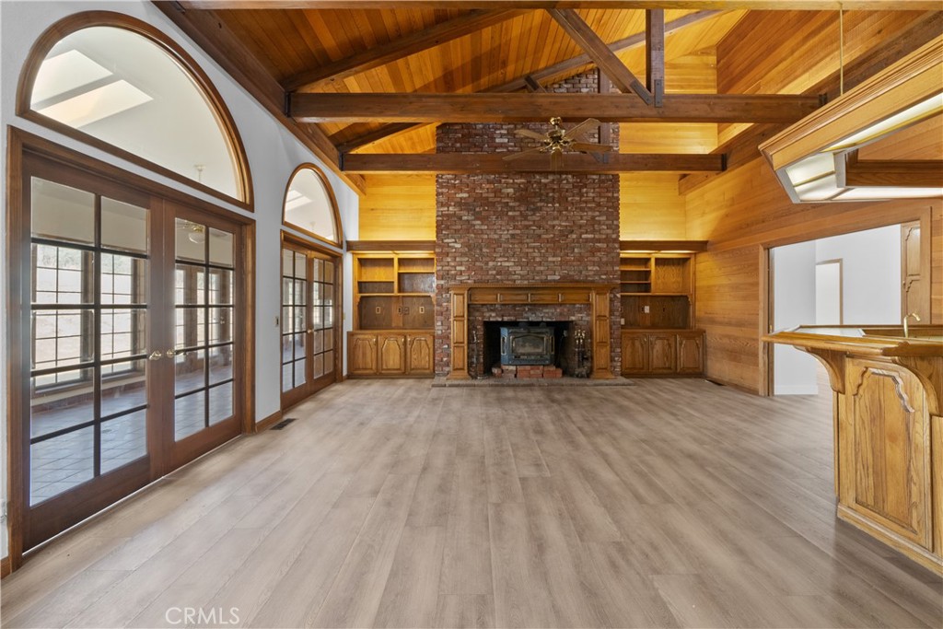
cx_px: 472
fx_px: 367
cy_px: 314
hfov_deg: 104.2
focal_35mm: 14
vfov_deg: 81.2
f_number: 9
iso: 640
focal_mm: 14
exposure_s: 1/2.5
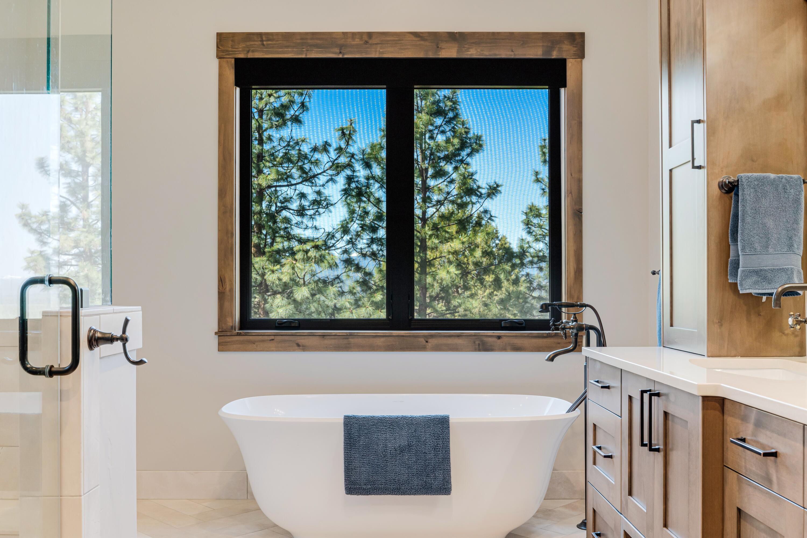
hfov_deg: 54.4
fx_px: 785
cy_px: 269
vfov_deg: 37.9
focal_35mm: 35
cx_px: 404
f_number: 9
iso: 640
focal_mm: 35
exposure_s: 1/50
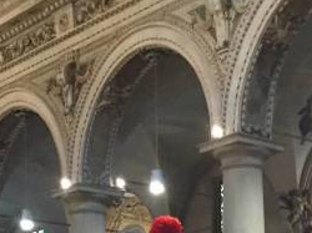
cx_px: 295
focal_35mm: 119
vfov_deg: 11.4
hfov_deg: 16.3
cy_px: 434
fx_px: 1072
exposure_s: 1/17
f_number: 2.2
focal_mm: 4.15
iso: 320
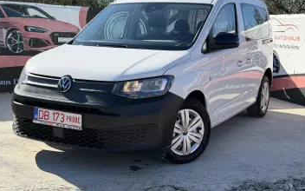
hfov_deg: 38.9
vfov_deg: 24.9
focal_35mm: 52
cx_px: 152
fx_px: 432
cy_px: 94
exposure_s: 1/2976
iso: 64
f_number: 1.78
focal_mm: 6.76
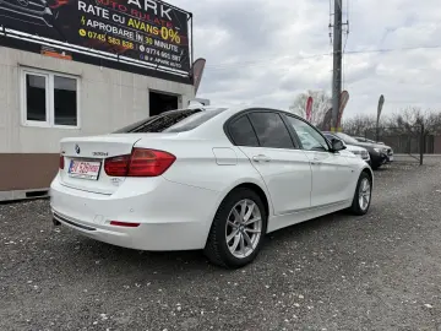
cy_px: 166
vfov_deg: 56.8
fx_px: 306
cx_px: 220
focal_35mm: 24
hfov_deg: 71.6
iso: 80
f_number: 1.78
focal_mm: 6.76
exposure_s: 1/2703
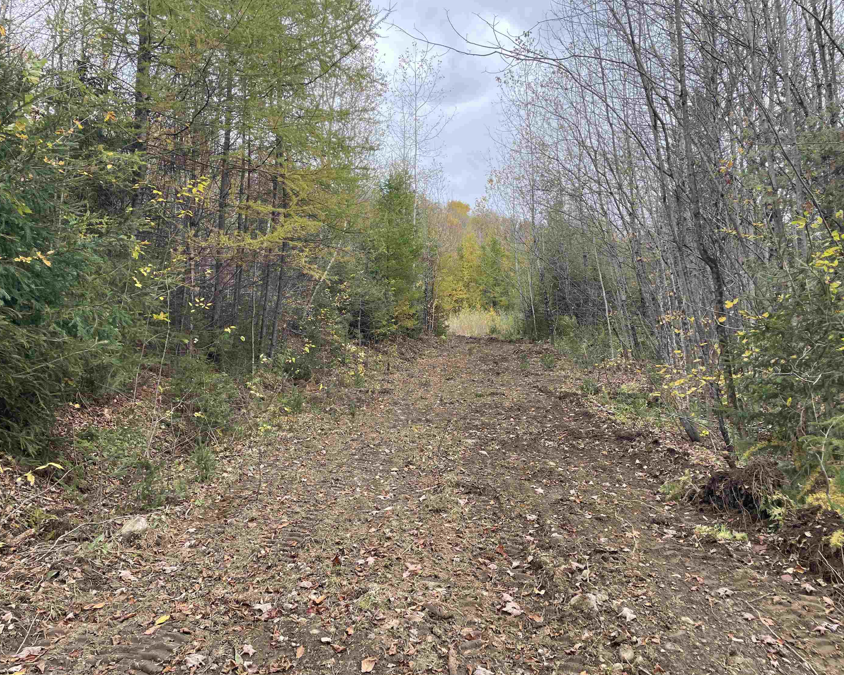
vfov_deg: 51.5
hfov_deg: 62.2
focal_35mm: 28
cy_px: 344
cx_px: 433
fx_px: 699
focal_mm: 4.2
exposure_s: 1/153
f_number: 1.6
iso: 32
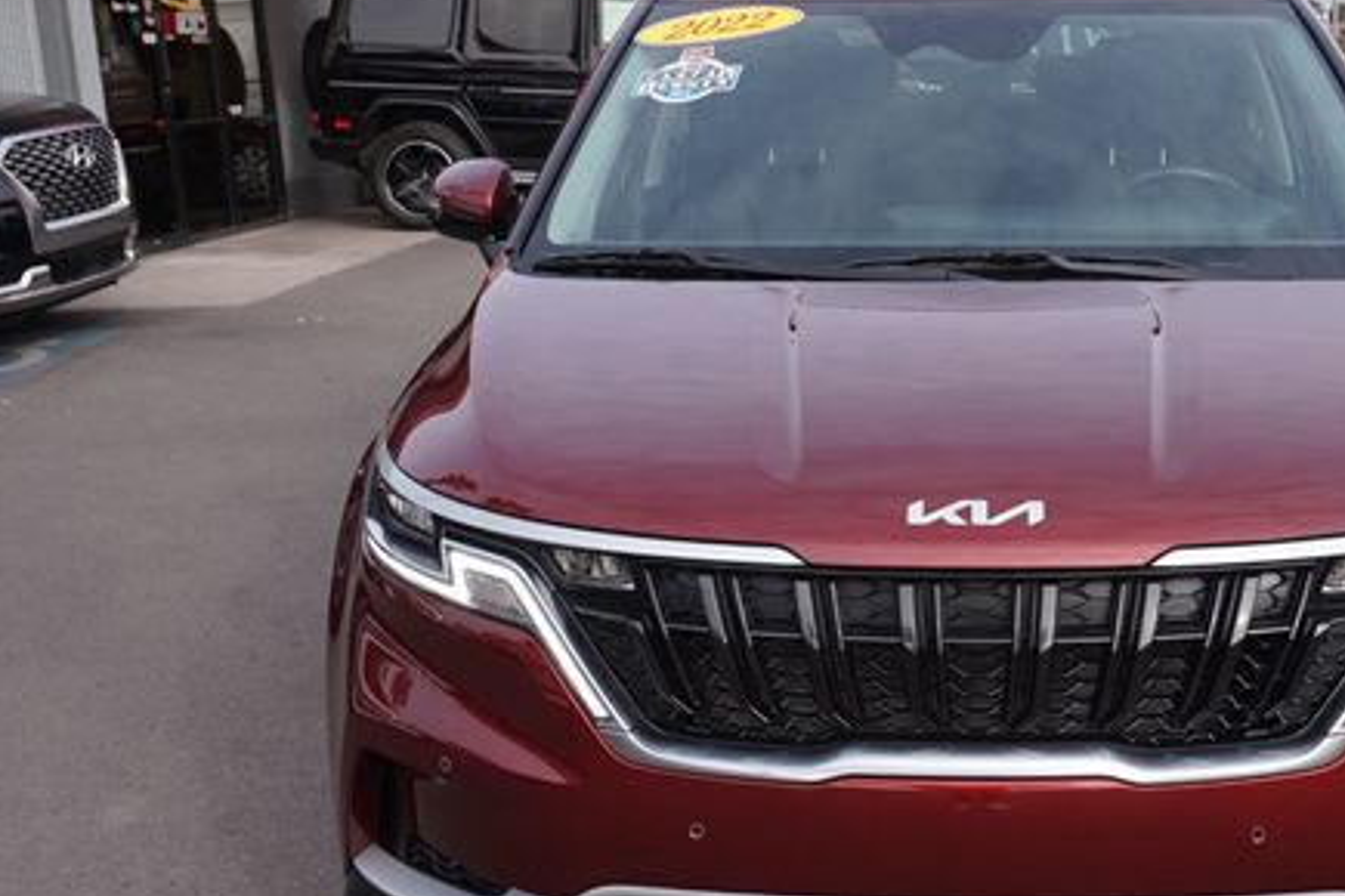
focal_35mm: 51
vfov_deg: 26.6
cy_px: 510
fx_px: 1895
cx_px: 912
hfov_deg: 38.6
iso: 100
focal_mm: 23
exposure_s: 1/200
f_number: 5.6
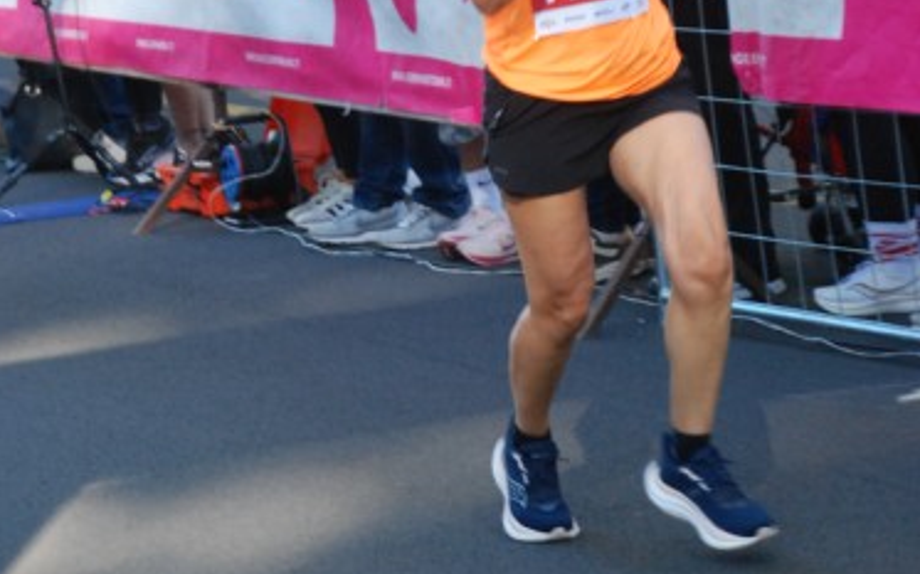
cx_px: 435
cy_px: 153
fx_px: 4633
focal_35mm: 185
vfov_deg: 7.1
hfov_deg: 11.3
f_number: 5.6
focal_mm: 75
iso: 1000
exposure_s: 1/160
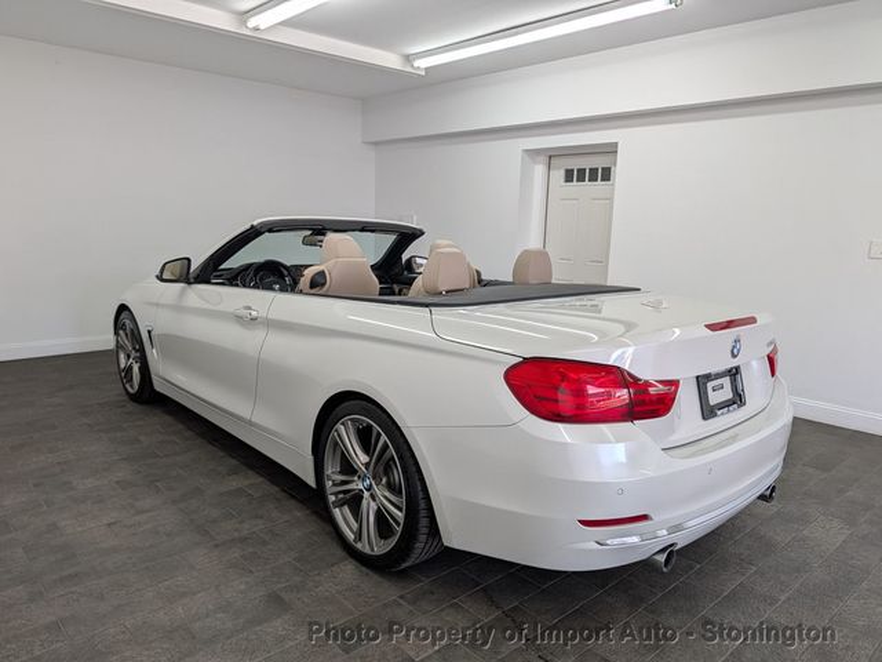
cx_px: 441
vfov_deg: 56.8
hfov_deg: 71.6
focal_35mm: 24
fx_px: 612
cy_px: 331
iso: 19
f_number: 1.68
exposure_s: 1/226
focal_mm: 6.9
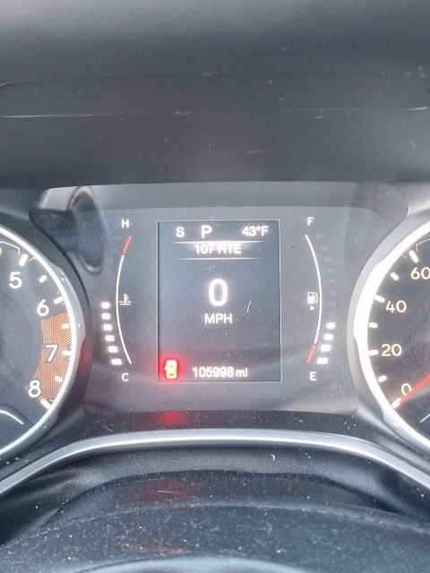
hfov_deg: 58.9
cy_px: 286
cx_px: 215
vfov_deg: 73.9
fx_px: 381
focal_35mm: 23
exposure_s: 1/40
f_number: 1.8
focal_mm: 5.54
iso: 124
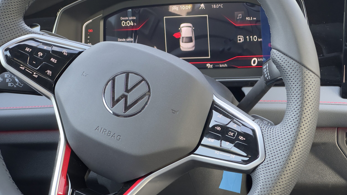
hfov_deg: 24.7
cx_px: 175
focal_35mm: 86
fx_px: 791
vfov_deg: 14.1
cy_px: 102
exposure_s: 1/60
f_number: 2.8
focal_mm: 9
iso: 250
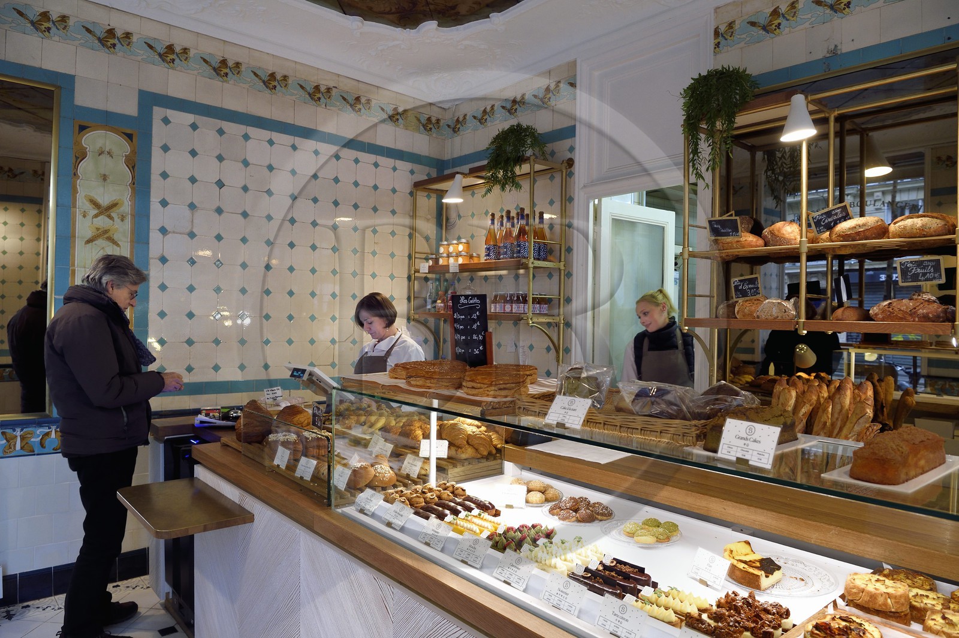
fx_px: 639
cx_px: 480
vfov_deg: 53.1
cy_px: 319
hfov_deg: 73.8
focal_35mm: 24
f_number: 7.1
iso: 800
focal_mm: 24
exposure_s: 1/25
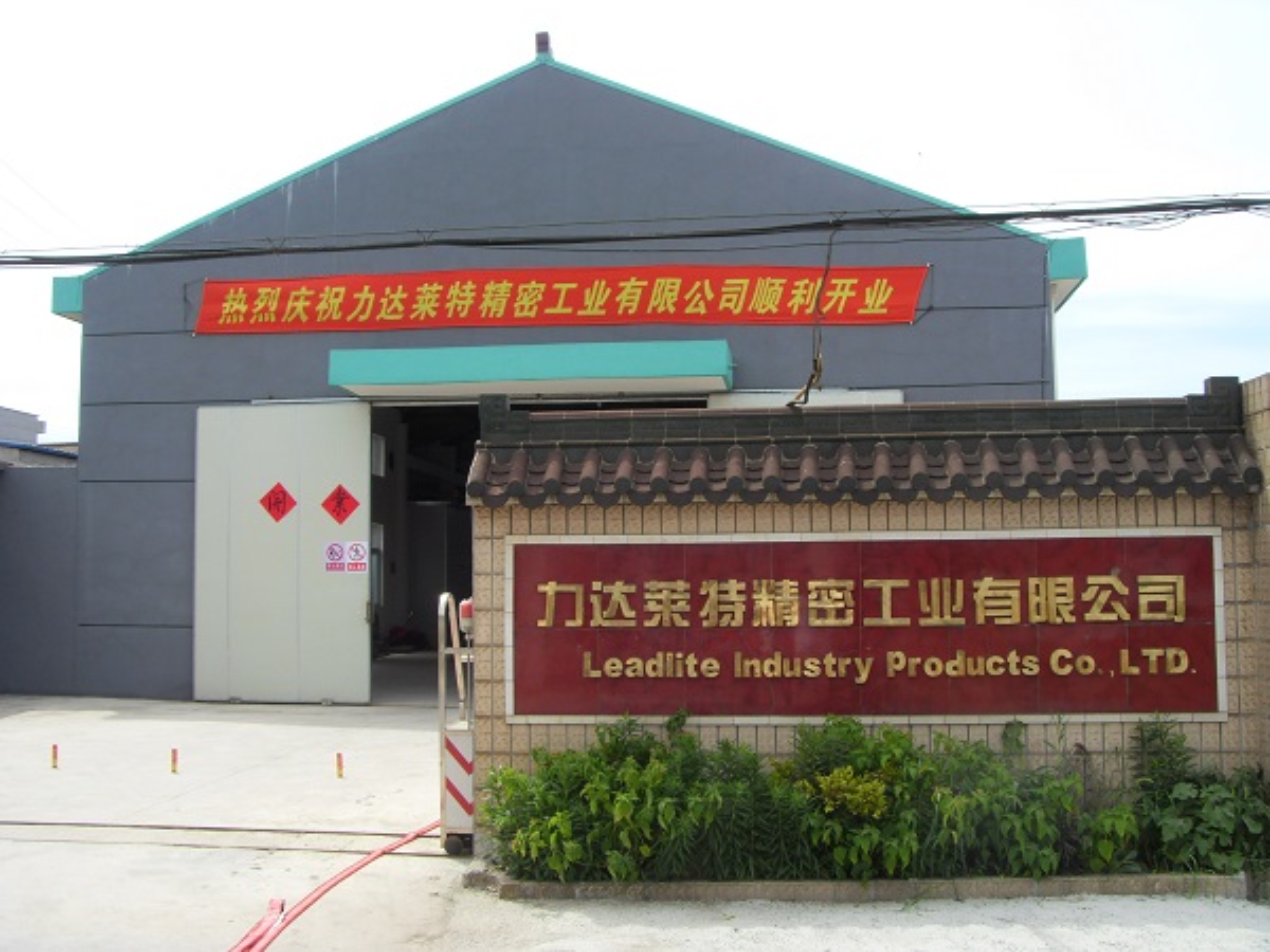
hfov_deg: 47.9
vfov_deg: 36.8
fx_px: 1431
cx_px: 635
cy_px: 476
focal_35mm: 39
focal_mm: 6.6
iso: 80
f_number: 6.2
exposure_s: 1/180
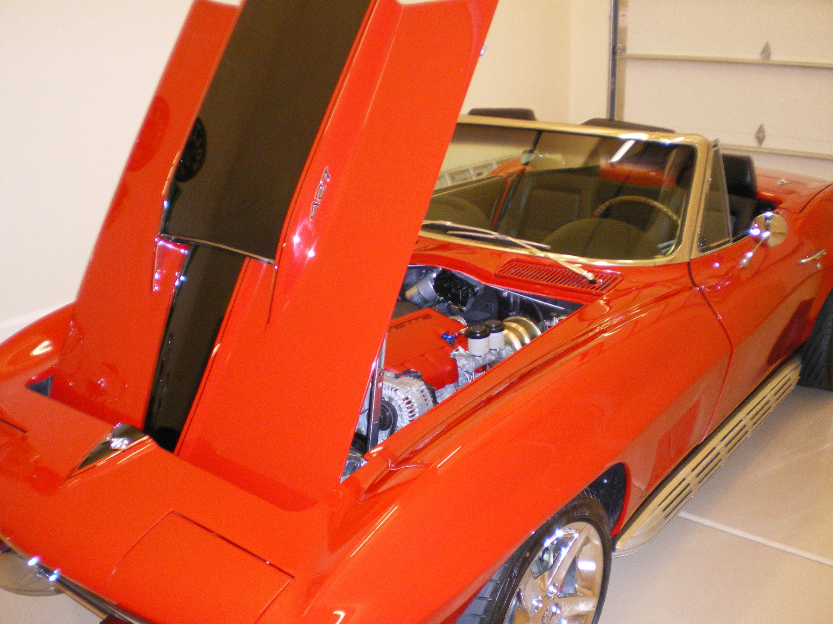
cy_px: 312
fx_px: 914
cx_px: 416
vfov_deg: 37.7
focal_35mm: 38
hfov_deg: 49.0
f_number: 3.1
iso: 400
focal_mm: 6.3
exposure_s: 1/50
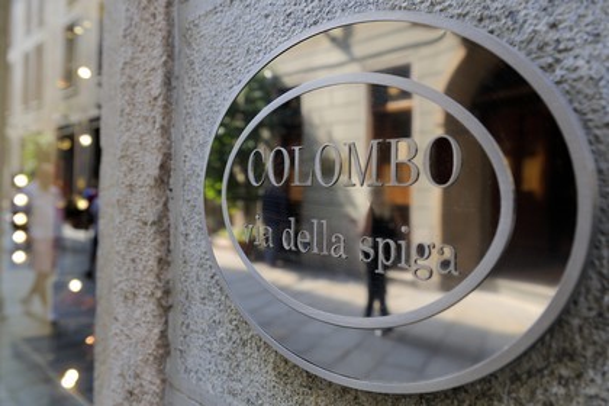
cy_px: 203
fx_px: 541
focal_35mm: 32
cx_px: 304
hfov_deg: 58.7
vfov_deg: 41.1
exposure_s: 1/200
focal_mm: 32
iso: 200
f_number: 4.5
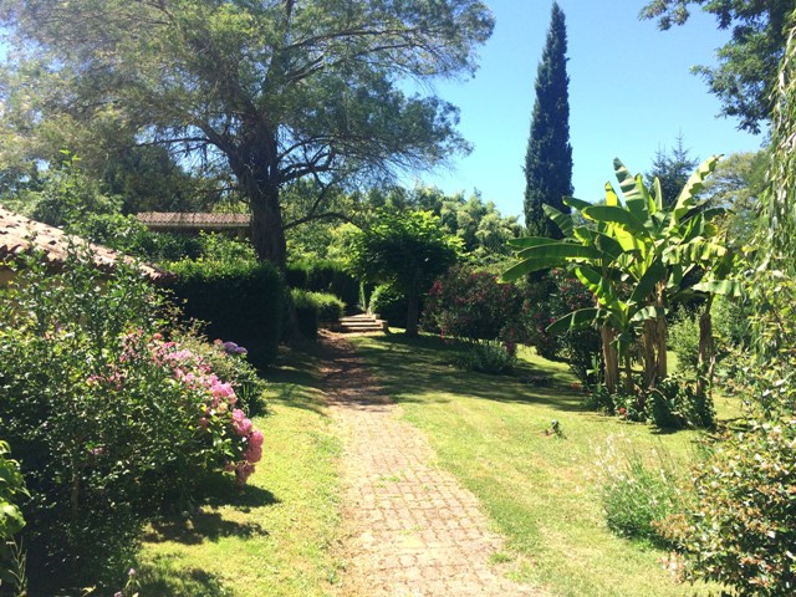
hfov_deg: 61.7
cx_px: 398
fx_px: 667
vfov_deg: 48.2
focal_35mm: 29
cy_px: 298
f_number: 2.2
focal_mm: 4.15
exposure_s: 1/1001
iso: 32
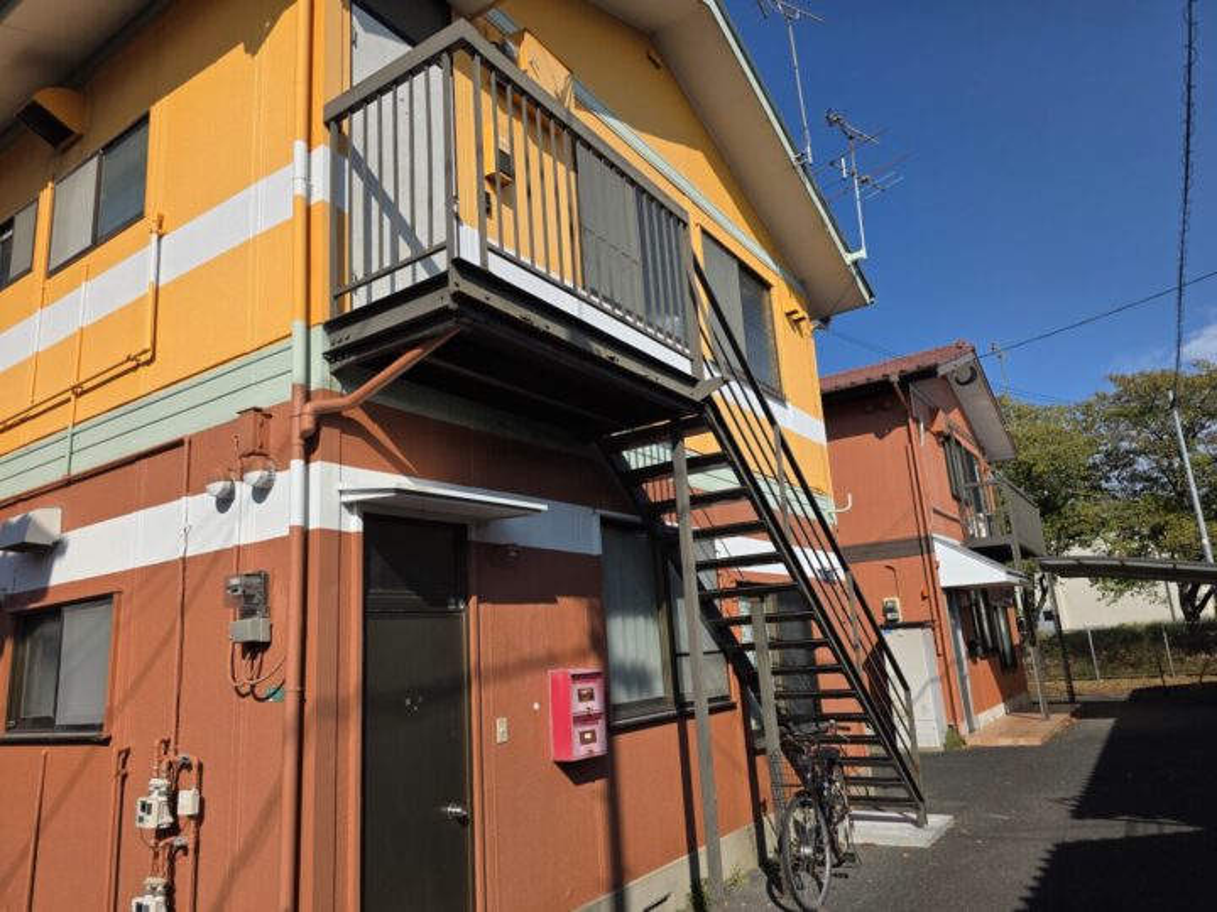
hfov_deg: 73.9
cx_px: 608
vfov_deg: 58.9
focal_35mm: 23
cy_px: 456
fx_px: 809
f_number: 1.7
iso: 80
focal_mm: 6.3
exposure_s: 1/7944
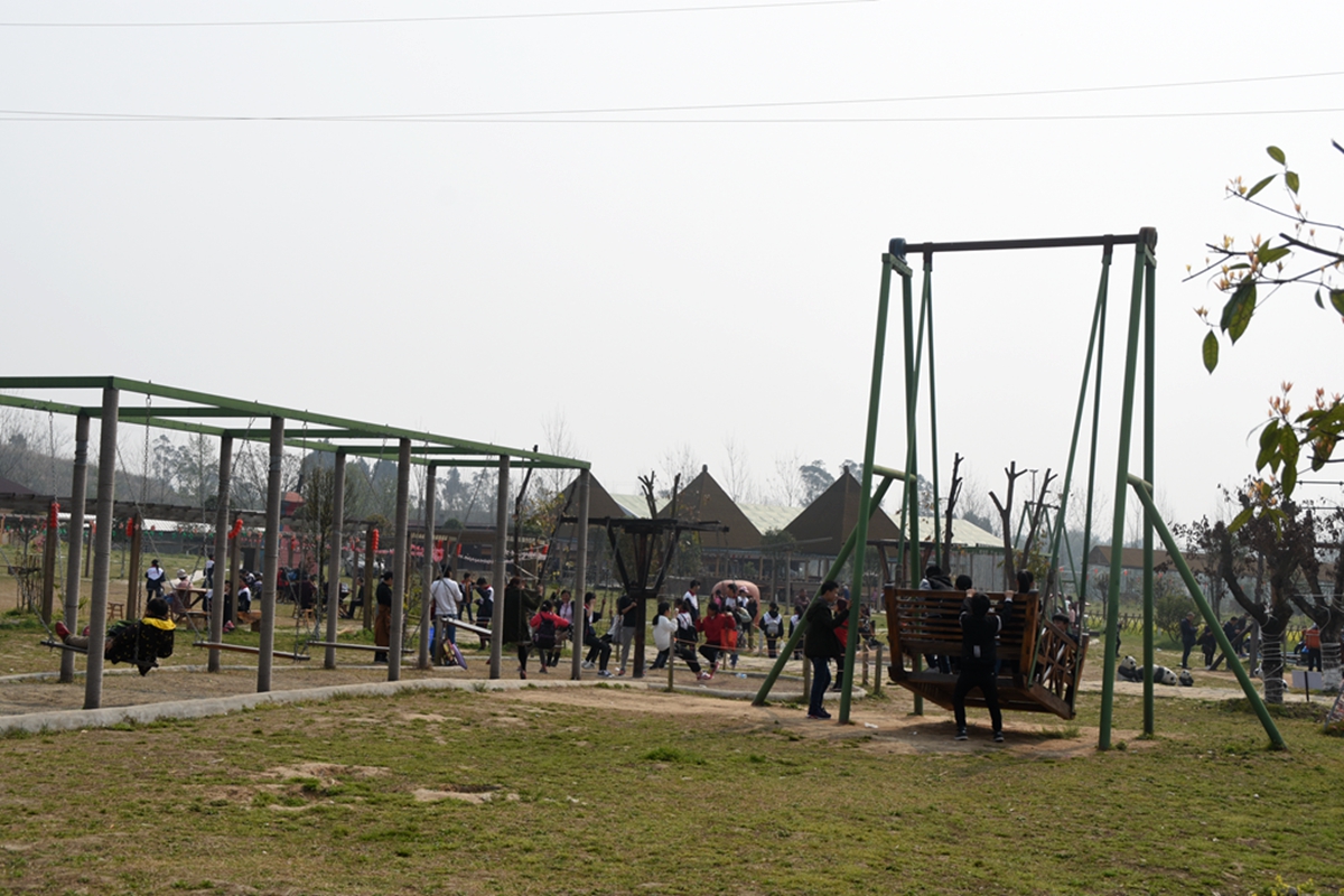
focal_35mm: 48
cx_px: 672
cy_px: 448
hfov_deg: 41.1
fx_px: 1792
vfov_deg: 28.1
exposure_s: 1/400
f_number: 9
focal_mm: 32
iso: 100
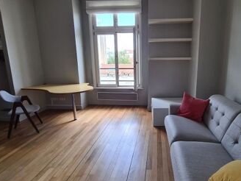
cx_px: 145
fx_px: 132
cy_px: 85
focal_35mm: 19
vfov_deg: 68.6
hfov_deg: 83.6
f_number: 2.2
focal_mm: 2.2
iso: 64
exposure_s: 1/50
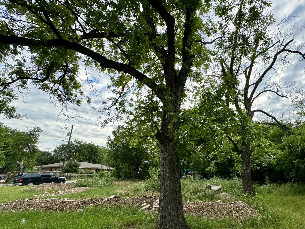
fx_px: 167
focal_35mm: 19
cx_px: 198
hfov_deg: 82.4
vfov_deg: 68.6
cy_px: 125
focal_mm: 2.22
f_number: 2.2
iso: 40
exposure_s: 1/600
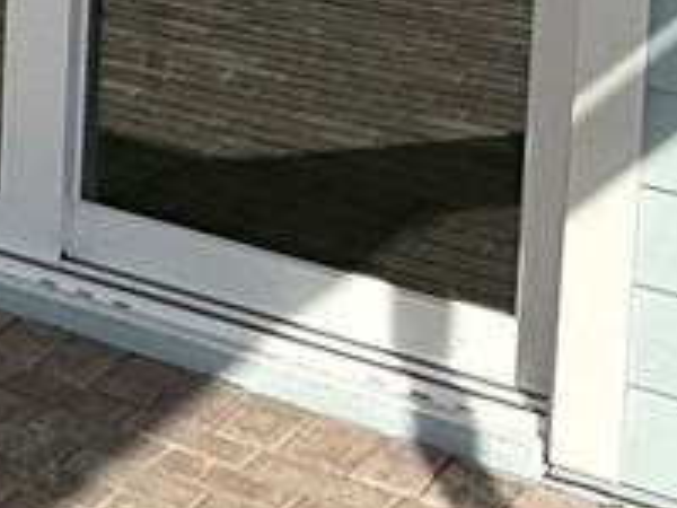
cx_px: -812
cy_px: -420
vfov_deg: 12.1
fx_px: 2190
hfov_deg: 13.9
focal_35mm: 112
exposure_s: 1/1087
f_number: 2.2
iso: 50
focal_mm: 2.22
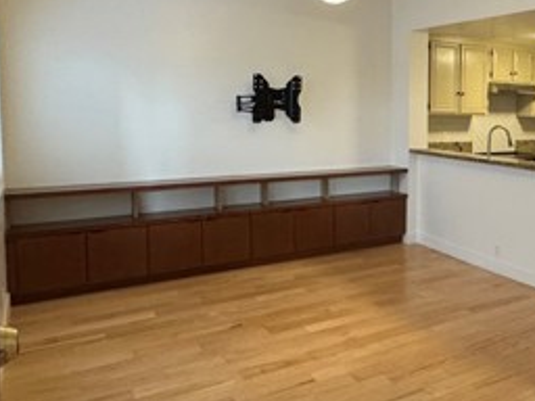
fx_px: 541
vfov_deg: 40.4
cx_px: 462
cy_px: 148
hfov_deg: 48.2
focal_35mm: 35
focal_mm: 2.22
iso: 640
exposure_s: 1/60
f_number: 2.2
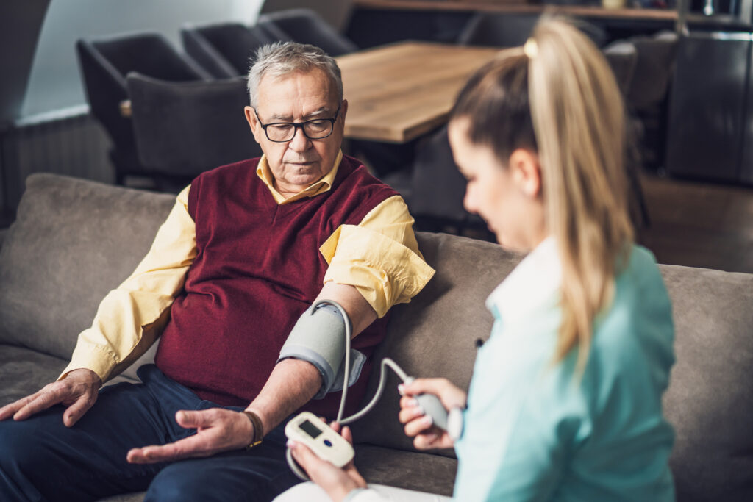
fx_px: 1046
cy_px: 251
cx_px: 376
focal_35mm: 50
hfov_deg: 39.6
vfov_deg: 27.0
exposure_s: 1/160
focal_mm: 50
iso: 200
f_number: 1.4
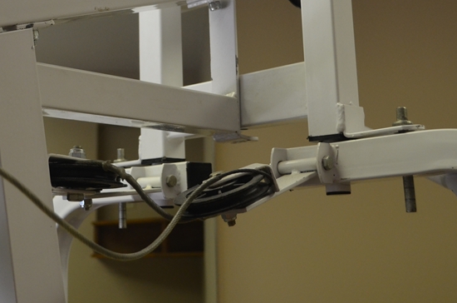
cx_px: 174
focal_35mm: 63
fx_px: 798
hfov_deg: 31.8
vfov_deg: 21.1
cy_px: 41
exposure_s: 1/60
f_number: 4
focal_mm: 22
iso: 720
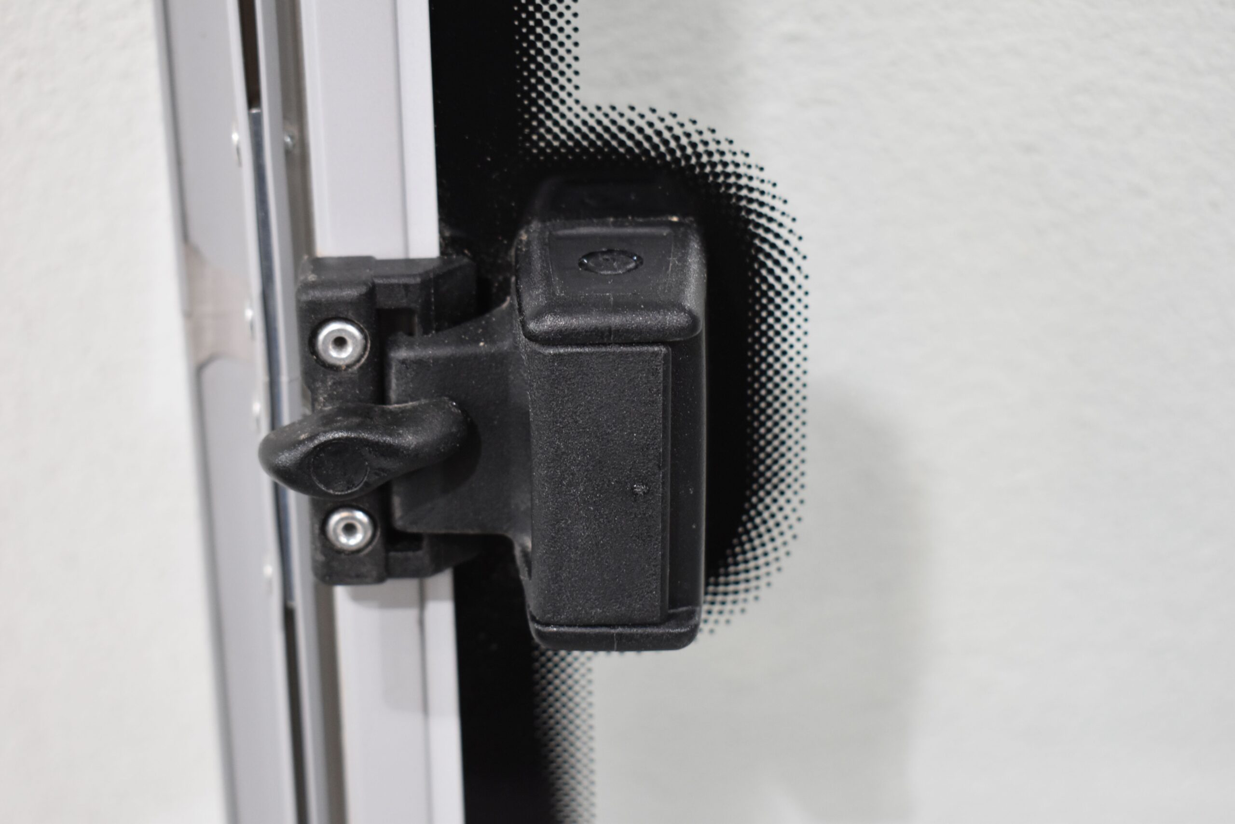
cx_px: 618
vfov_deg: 21.6
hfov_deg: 31.9
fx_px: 2161
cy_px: 412
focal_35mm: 63
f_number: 5
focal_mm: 42
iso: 1100
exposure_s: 1/125
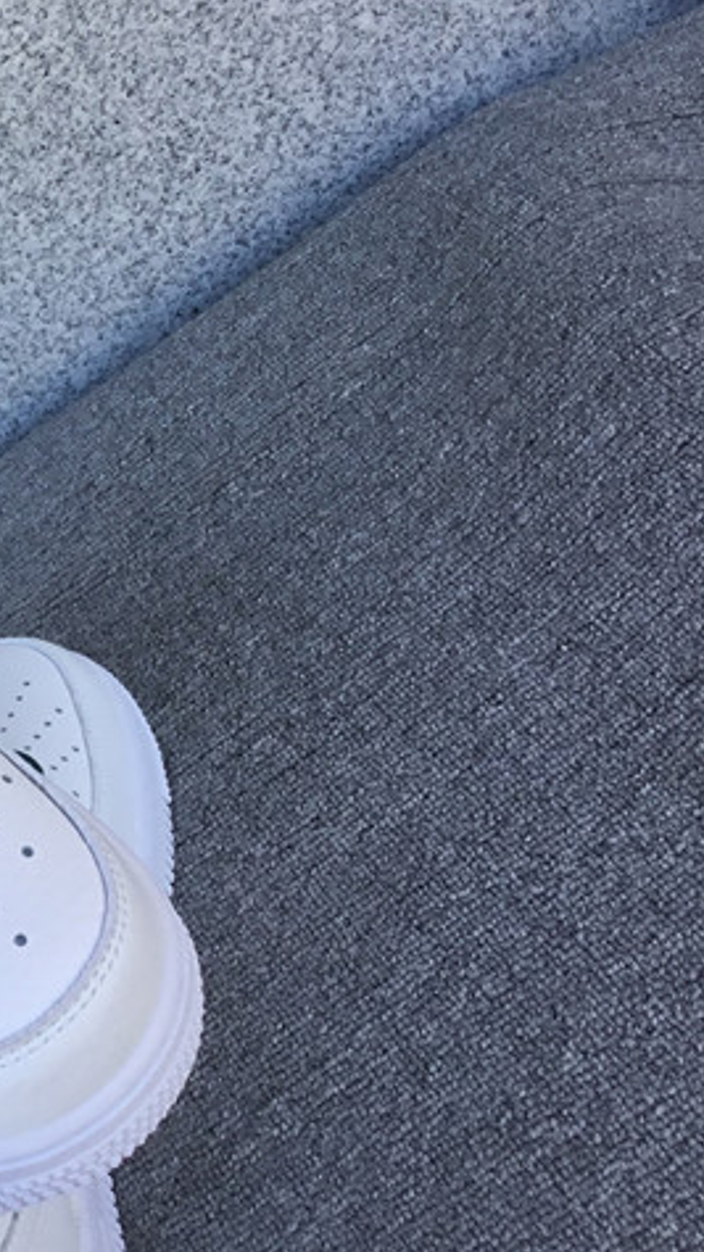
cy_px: 542
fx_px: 2125
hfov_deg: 16.8
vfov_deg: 32.8
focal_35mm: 64
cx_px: -409
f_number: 2.4
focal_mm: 3.3
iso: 25
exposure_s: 1/159
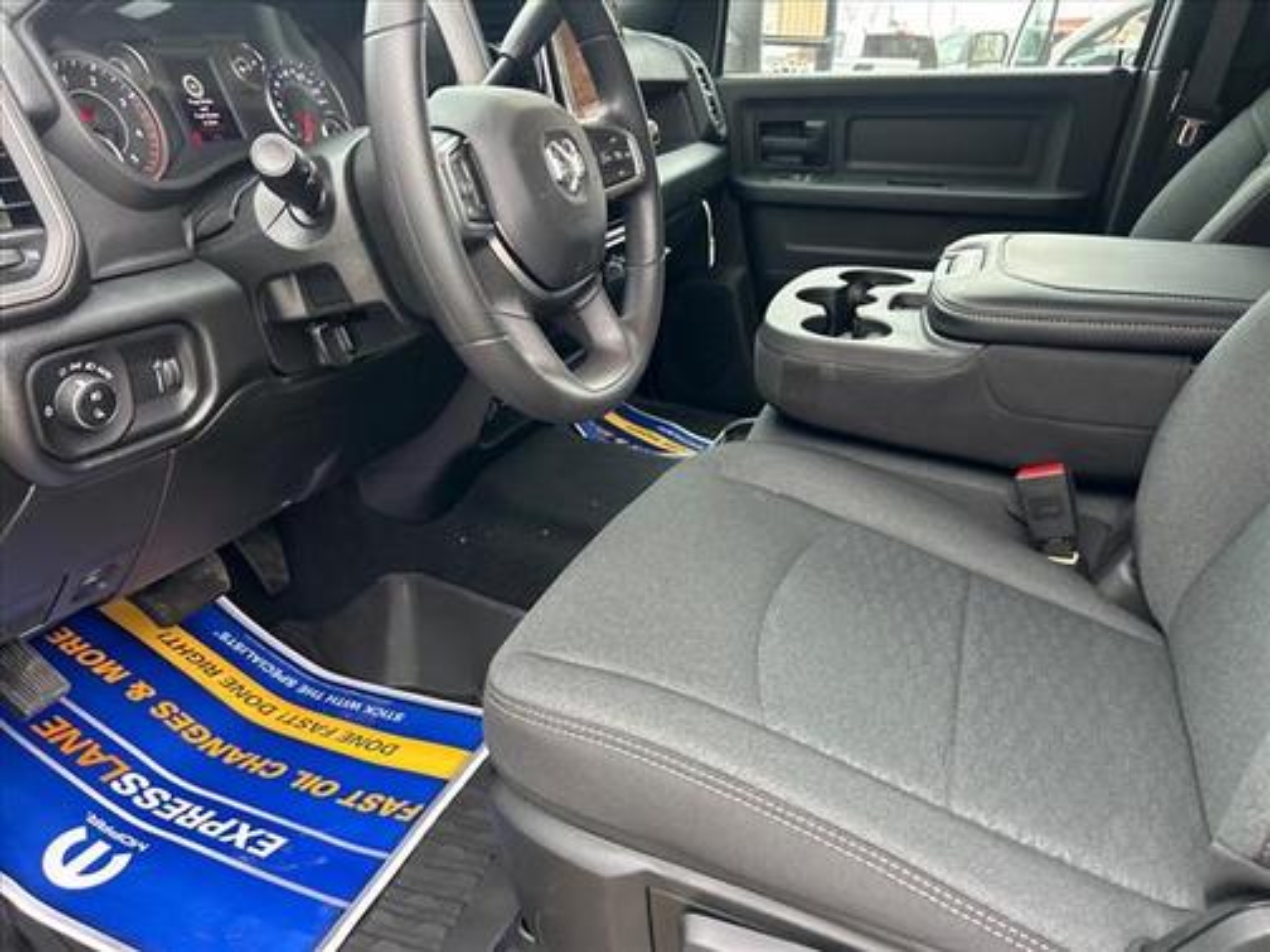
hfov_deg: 67.3
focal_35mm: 26
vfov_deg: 53.1
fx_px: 954
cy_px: 476
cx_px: 635
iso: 125
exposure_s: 1/87
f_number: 1.5
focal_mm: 5.7
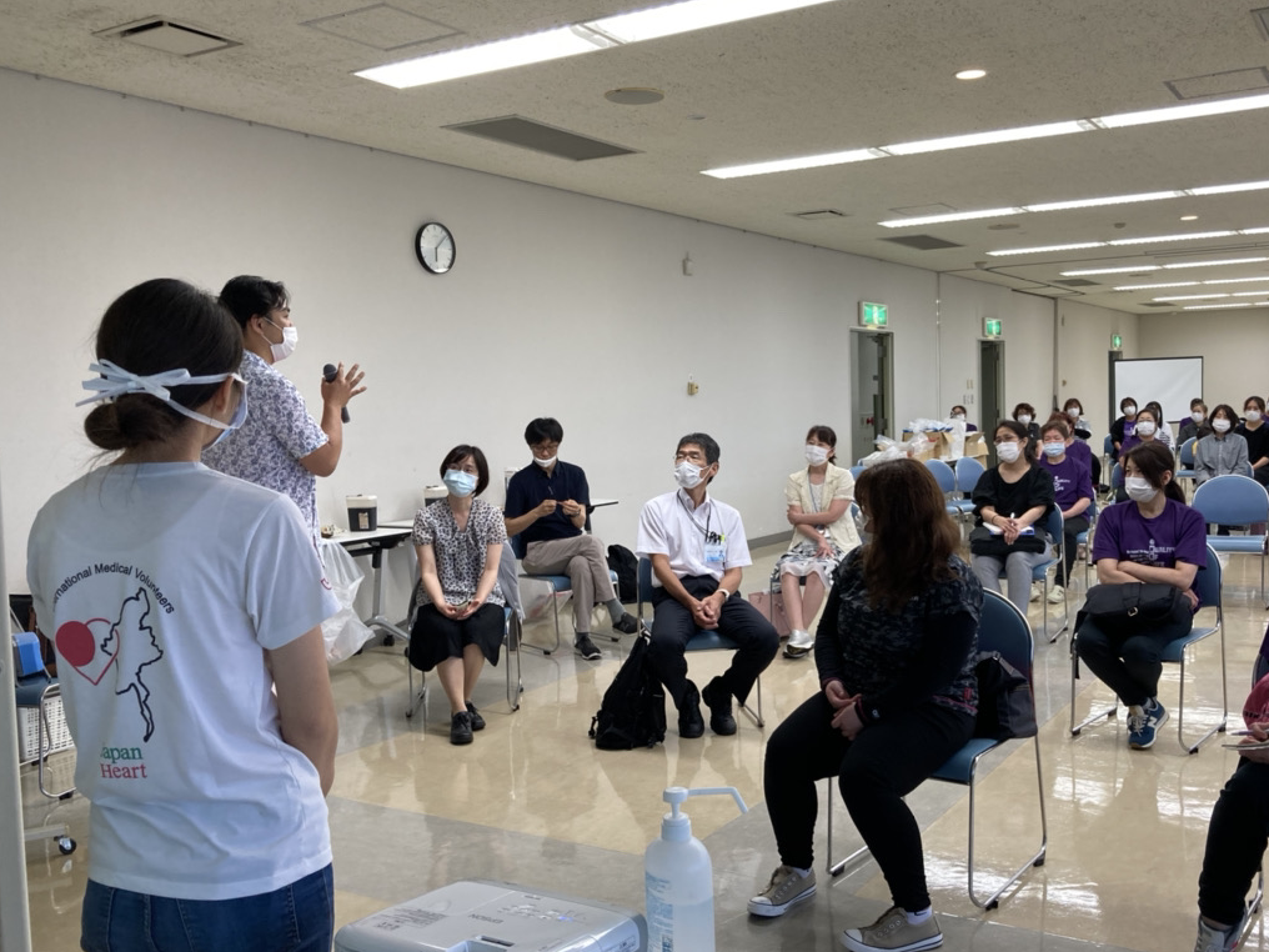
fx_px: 1210
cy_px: 478
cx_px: 736
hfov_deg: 55.1
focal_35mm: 33
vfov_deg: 42.9
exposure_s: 1/60
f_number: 1.8
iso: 50
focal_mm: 3.99
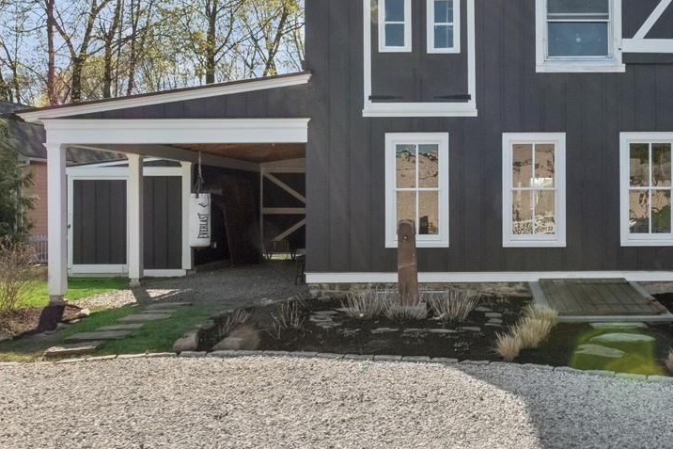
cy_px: 110
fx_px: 710
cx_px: 462
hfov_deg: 49.6
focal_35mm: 38
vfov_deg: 34.3
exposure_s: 1/150
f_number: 16
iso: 640
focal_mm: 11
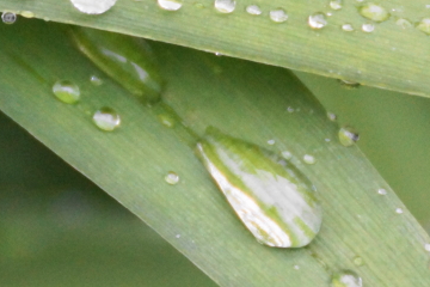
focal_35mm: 1042
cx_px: 51
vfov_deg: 1.3
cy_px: 16
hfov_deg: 2.0
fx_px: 12445
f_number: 6.3
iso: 1600
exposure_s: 1/125
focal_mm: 250
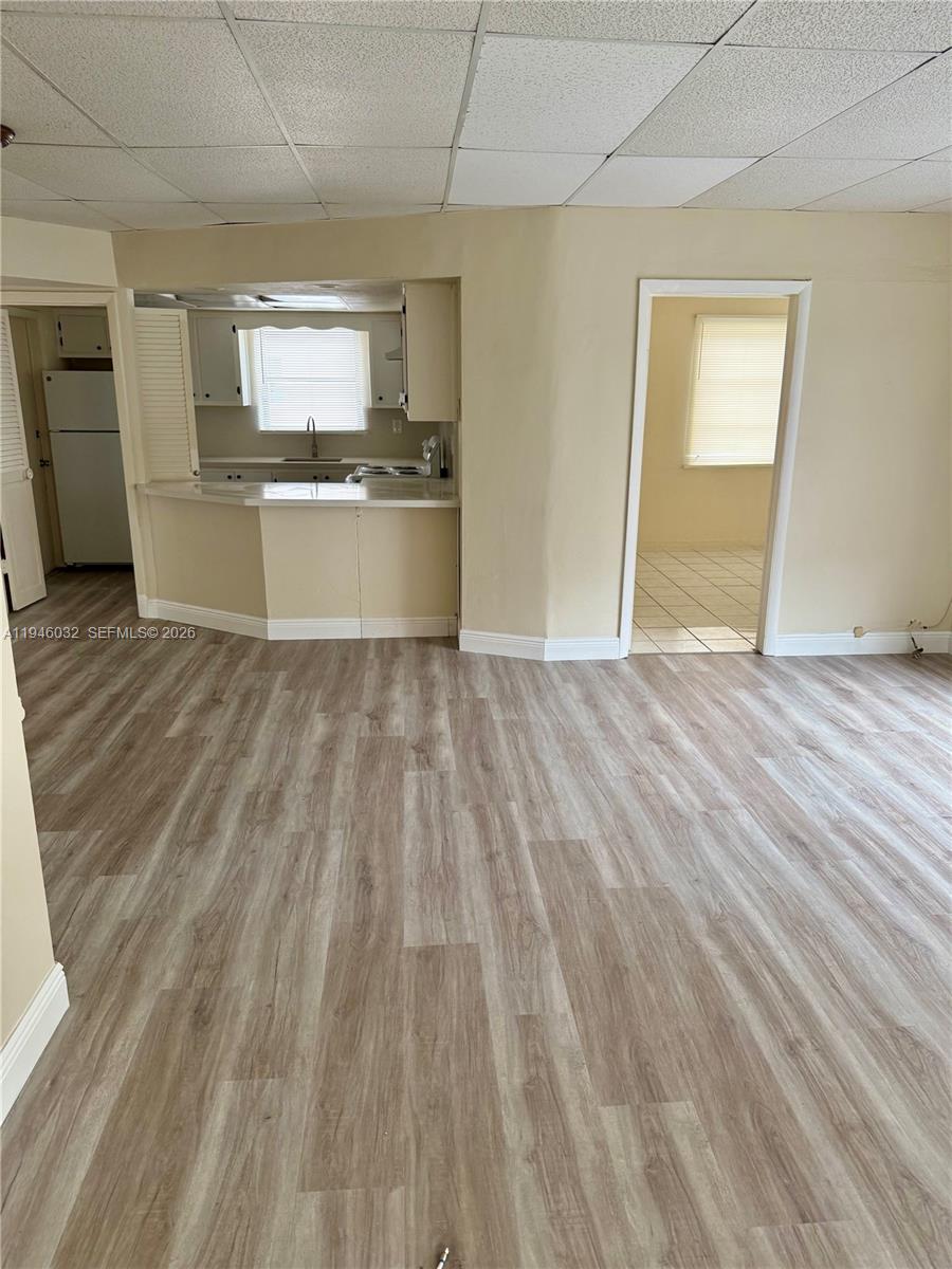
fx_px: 880
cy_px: 634
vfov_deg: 71.6
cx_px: 476
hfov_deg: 56.8
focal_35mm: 24
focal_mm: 6.76
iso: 160
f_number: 1.78
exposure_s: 1/121
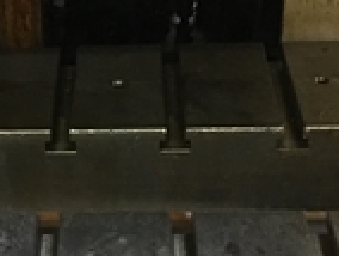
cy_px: 200
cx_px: 31
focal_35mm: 102
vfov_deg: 14.5
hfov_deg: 18.9
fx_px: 1001
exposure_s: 1/17
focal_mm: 4.15
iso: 320
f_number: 2.2
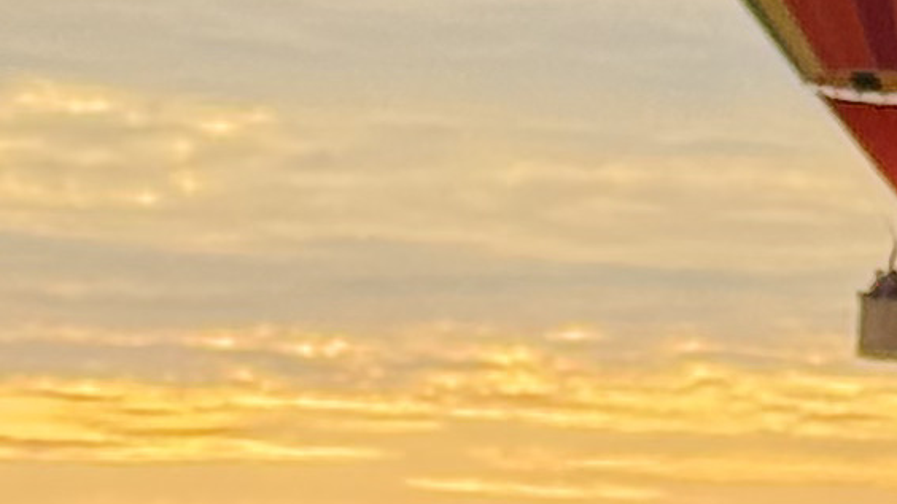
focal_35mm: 374
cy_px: -286
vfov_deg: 3.2
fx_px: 8894
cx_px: 2174
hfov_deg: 5.6
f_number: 1.78
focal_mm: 6.76
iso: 64
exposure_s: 1/570
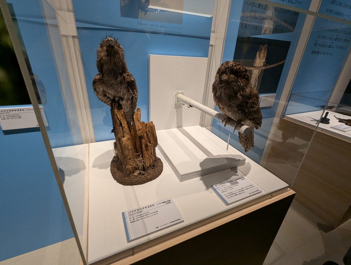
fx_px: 162
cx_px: 176
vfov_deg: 78.3
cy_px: 132
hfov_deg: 94.4
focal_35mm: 16
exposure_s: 1/100
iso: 158
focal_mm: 2.35
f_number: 2.2
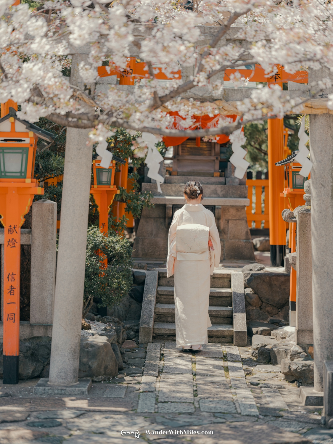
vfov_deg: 22.5
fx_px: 1116
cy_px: 222
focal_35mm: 87
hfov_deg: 17.0
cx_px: 166
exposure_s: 1/750
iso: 200
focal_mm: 110
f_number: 2
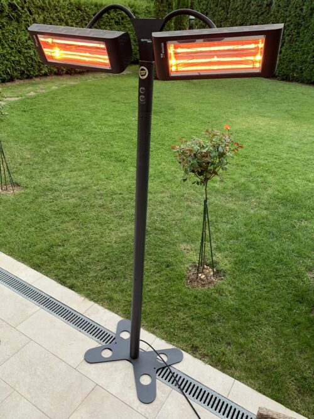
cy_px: 210
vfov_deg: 67.3
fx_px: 315
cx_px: 157
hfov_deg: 53.0
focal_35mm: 26
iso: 160
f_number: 1.8
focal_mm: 4.25
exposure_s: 1/50
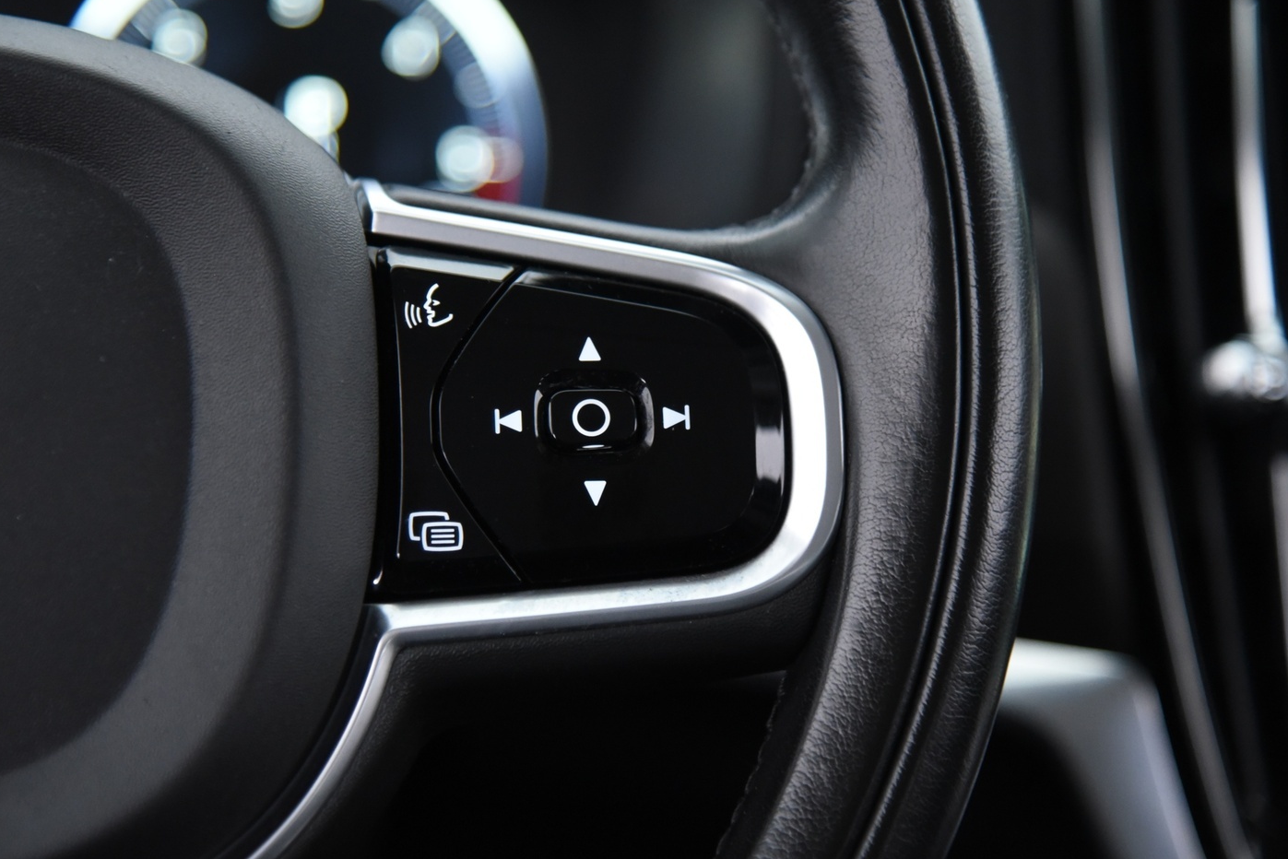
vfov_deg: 9.9
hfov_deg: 14.8
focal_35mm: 139
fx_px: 4974
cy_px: 429
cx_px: 572
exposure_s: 1/20
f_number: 4
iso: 4000
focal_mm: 120
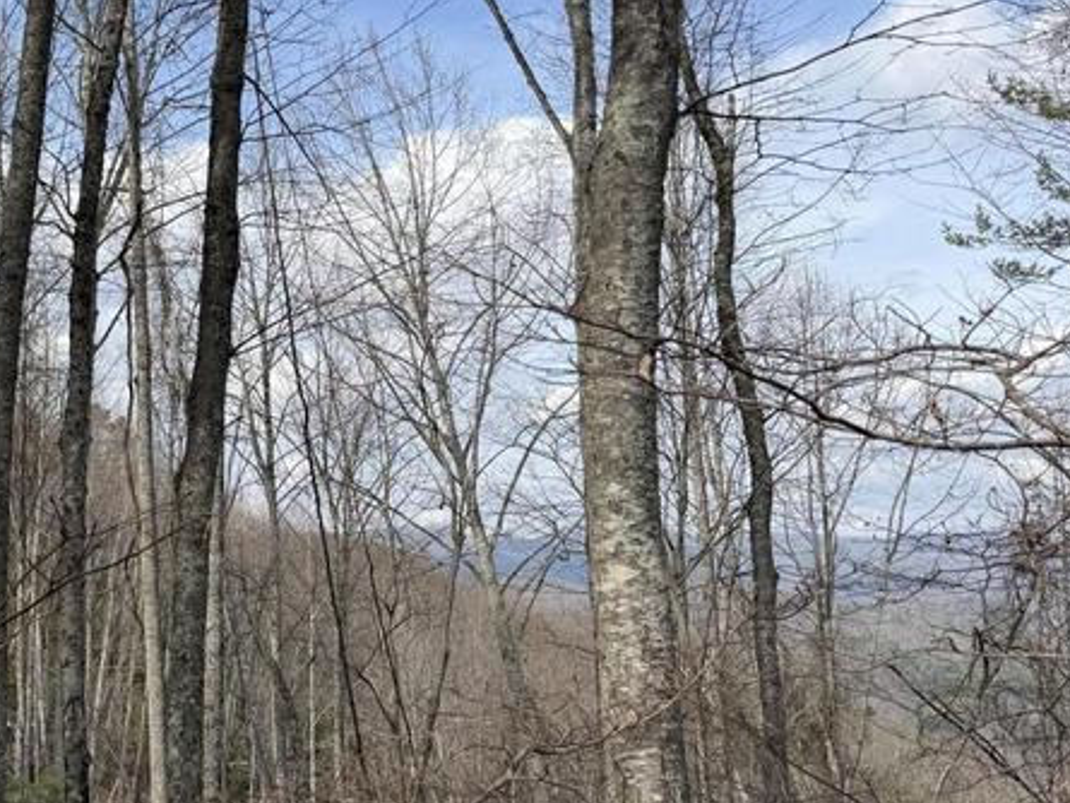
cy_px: 399
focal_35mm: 46
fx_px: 1422
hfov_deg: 37.9
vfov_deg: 31.5
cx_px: 71
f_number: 1.78
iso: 80
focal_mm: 6.76
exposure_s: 1/3584
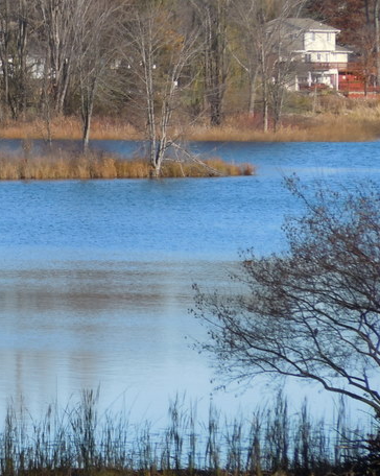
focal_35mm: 336
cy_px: 221
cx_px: -3
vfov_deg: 5.8
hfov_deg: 4.6
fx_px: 4730
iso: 100
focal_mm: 35
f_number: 5.6
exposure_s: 1/250
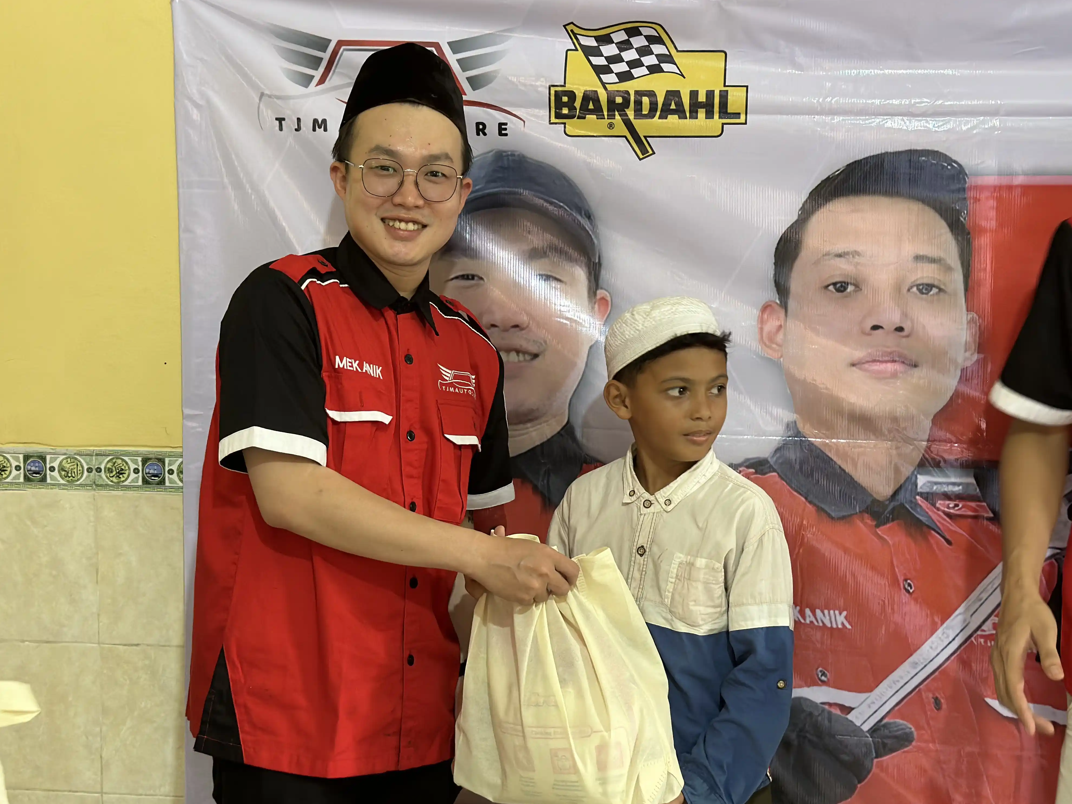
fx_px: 1517
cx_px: 542
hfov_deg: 38.9
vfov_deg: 29.7
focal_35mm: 49
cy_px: 405
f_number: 1.78
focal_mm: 6.86
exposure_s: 1/43
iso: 400
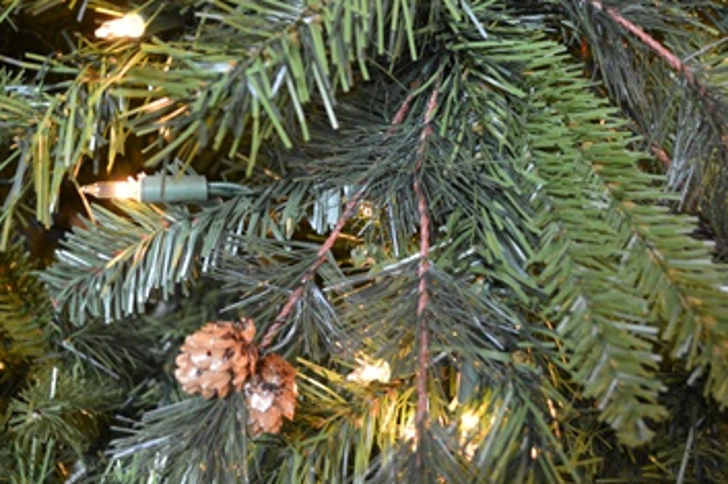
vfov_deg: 26.3
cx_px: 289
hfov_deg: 38.7
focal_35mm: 51
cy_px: 173
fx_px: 1031
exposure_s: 1/30
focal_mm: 20
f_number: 3.8
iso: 1000
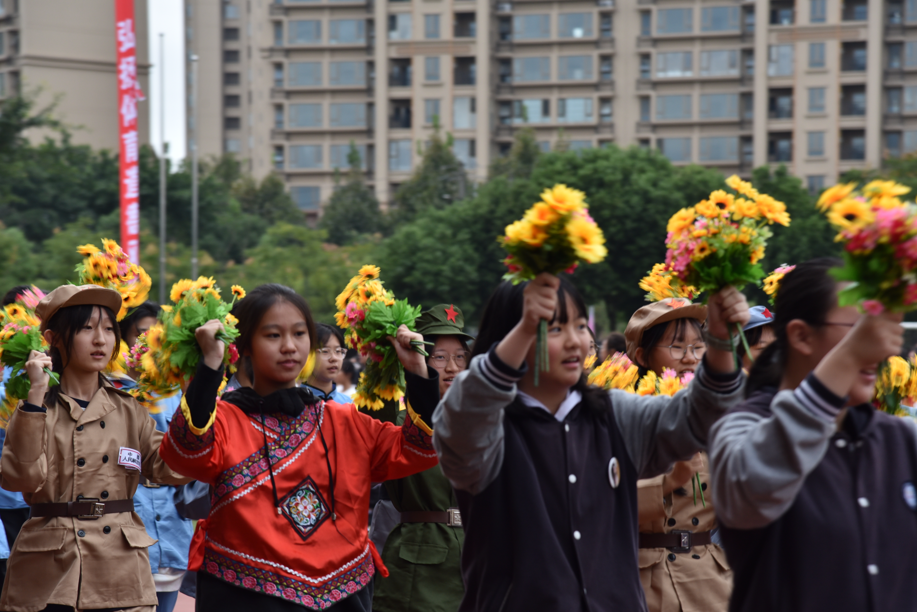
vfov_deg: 11.4
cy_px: 306
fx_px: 3058
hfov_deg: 17.1
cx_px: 458
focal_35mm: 120
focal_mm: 120
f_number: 6.3
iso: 400
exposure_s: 1/60
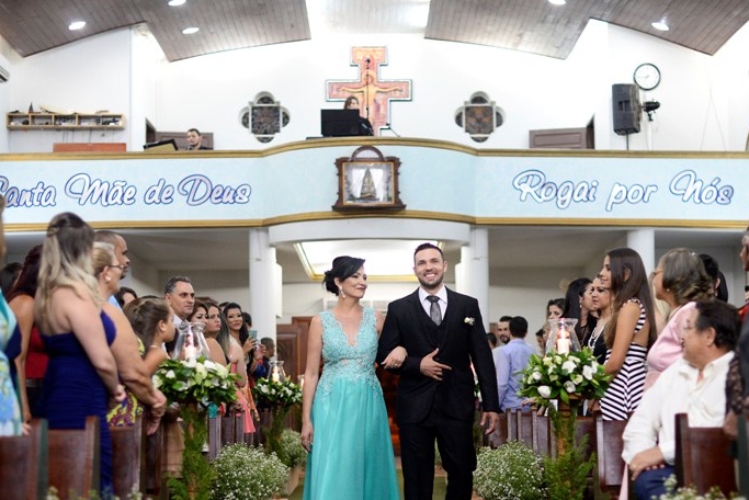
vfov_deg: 18.1
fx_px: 1561
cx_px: 391
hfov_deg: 27.0
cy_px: 339
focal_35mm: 75
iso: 2000
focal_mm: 50
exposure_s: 1/180
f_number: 2
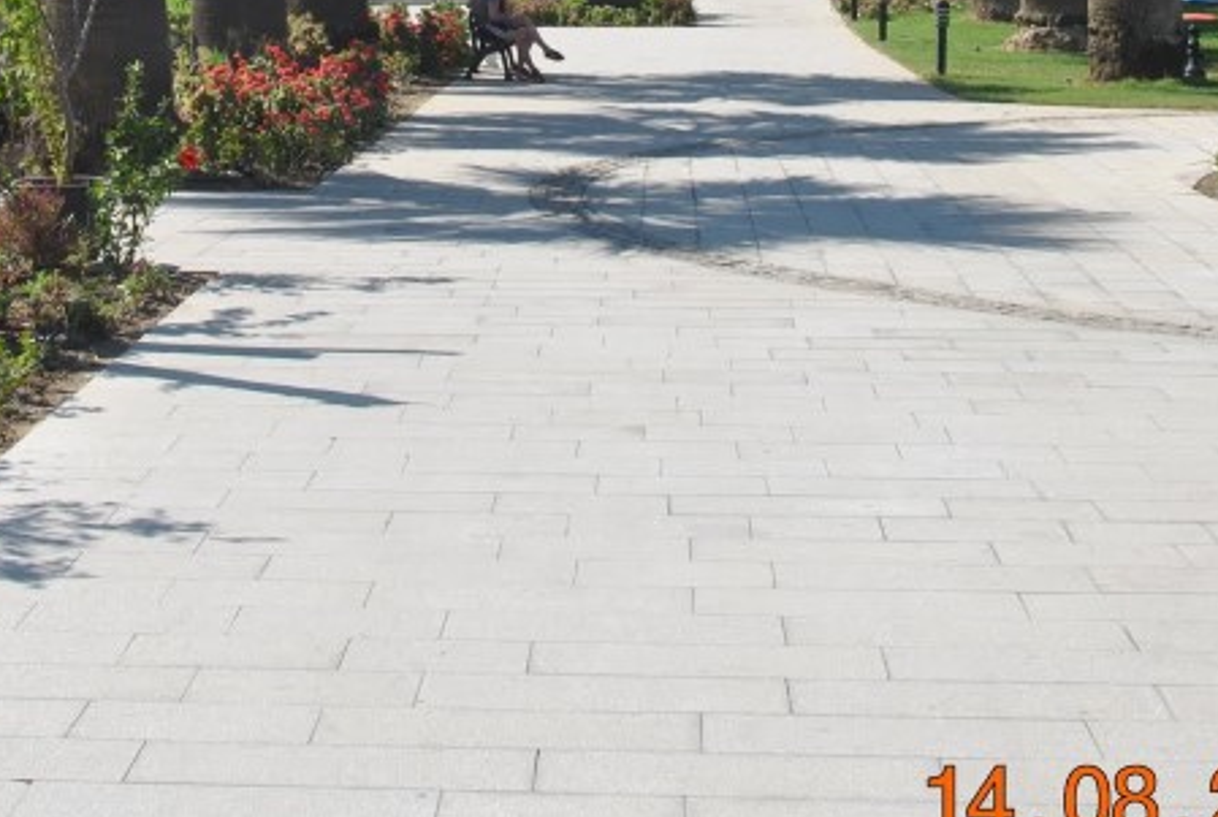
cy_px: -84
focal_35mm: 92
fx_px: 3118
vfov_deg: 14.6
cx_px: 430
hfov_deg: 22.0
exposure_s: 1/250
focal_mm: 24
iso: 100
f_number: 8
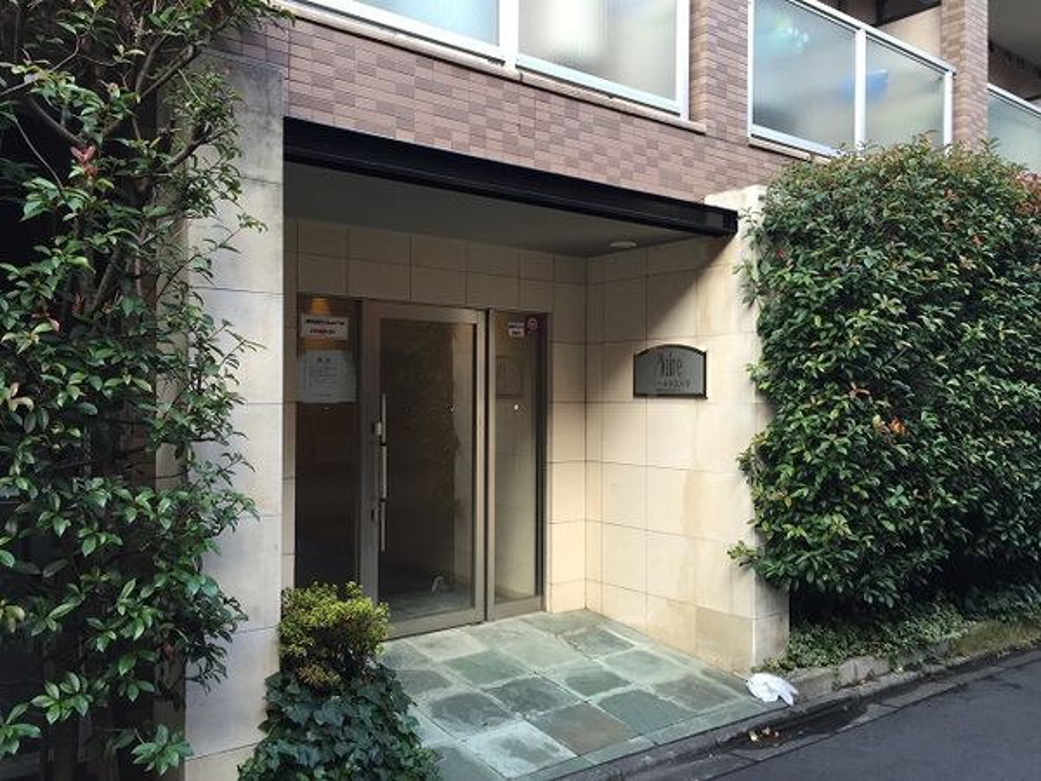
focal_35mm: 29
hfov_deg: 61.7
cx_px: 520
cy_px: 390
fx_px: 872
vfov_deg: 48.2
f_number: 2.2
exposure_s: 1/120
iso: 50
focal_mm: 4.15
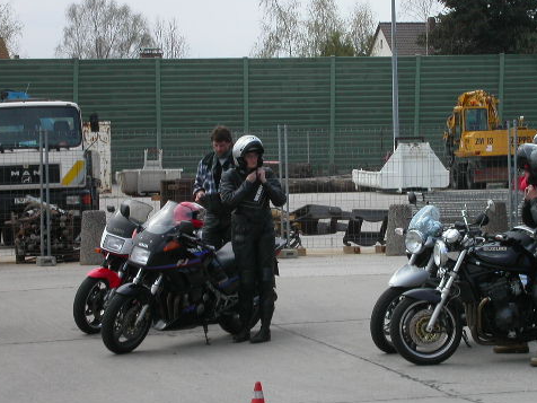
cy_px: 228
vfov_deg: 10.3
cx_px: 344
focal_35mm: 144
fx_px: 2234
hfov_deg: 13.7
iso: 100
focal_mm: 22
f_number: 8
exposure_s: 1/250
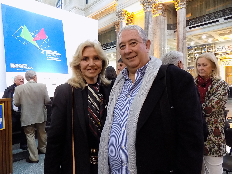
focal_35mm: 23
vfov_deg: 58.9
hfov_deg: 73.9
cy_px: 87
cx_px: 116
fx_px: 154
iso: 400
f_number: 3.1
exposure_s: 1/10
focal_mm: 4
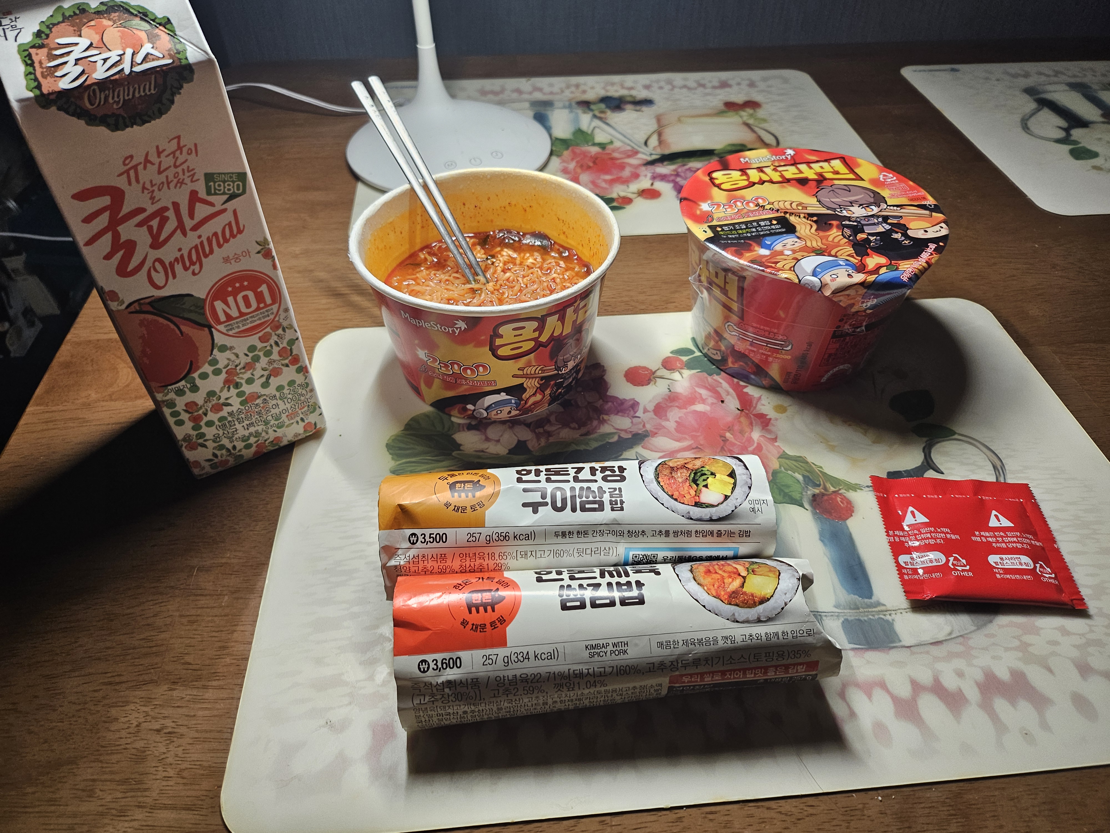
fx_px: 770
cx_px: 555
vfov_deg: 56.8
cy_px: 416
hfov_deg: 71.6
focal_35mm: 24
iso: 125
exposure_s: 1/57.3
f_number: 1.8
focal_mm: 5
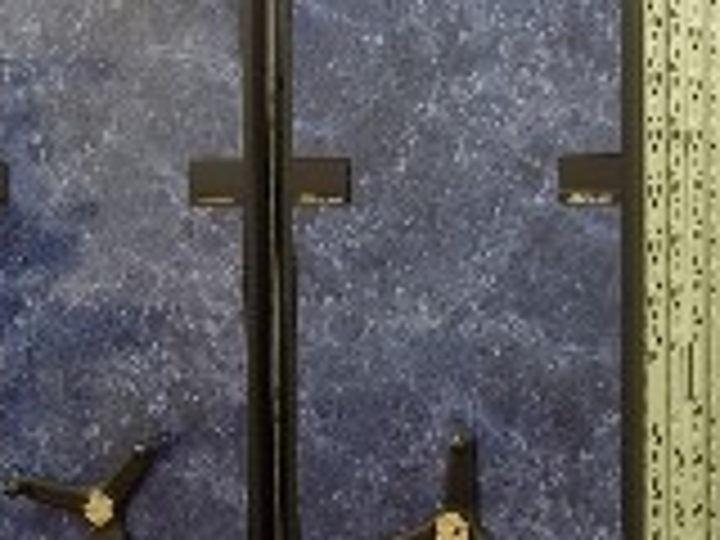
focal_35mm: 90
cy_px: 288
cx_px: 274
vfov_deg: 16.4
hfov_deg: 21.7
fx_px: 1872
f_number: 3.1
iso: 80
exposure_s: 1/40
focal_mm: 6.5
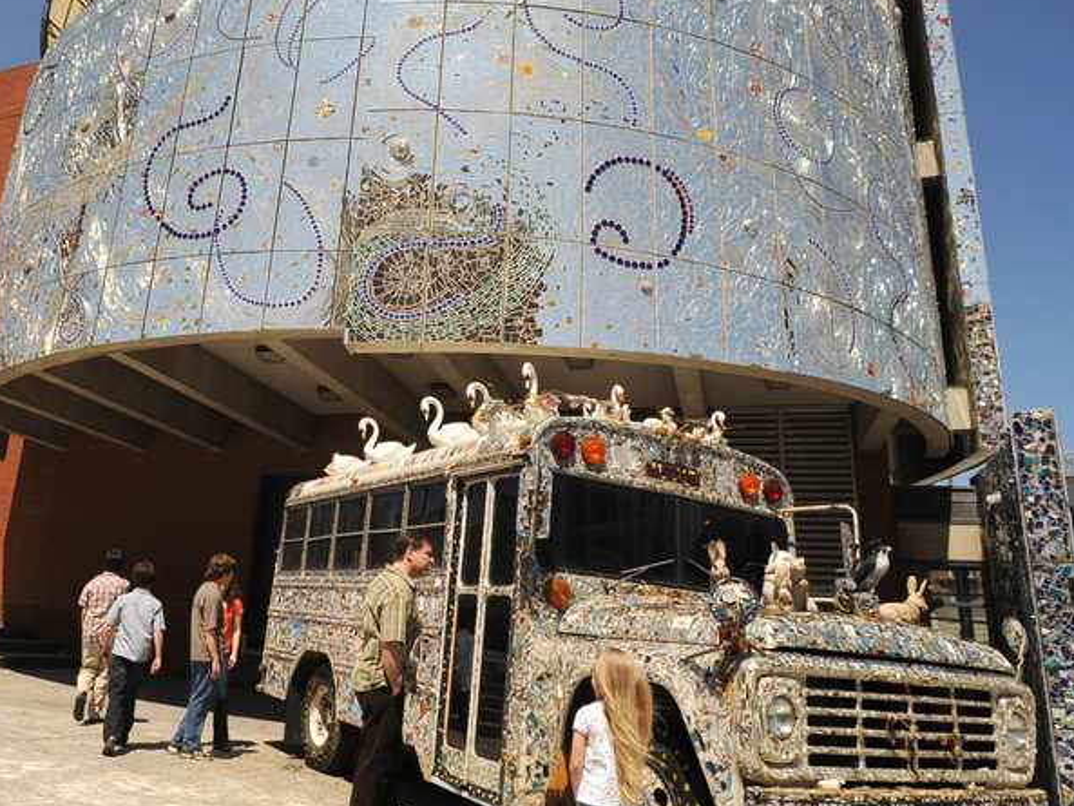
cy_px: 369
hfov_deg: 63.8
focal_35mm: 27
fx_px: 838
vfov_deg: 51.3
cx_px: 364
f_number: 10
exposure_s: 1/500
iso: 200
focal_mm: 14
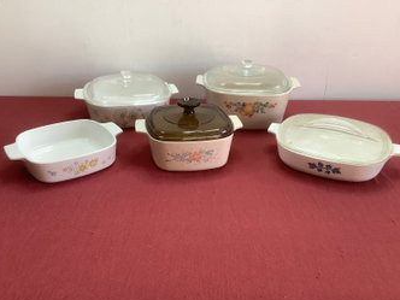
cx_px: 202
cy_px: 154
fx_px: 370
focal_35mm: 32
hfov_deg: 56.8
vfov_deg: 44.2
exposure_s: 1/60
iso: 64
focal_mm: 3.3
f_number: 2.4
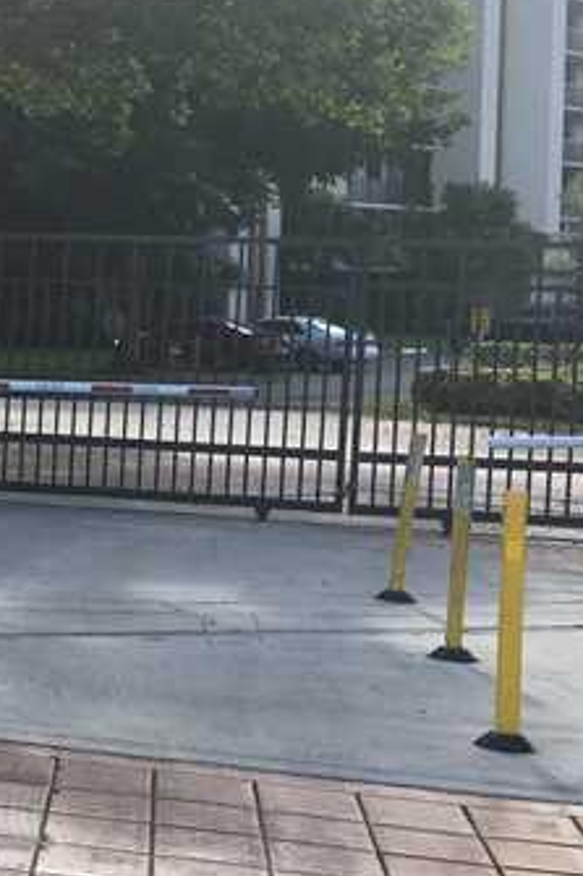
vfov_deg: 28.1
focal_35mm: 72
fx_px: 1751
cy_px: 413
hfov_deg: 16.2
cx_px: -431
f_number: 2.2
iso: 25
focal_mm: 4.15
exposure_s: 1/516
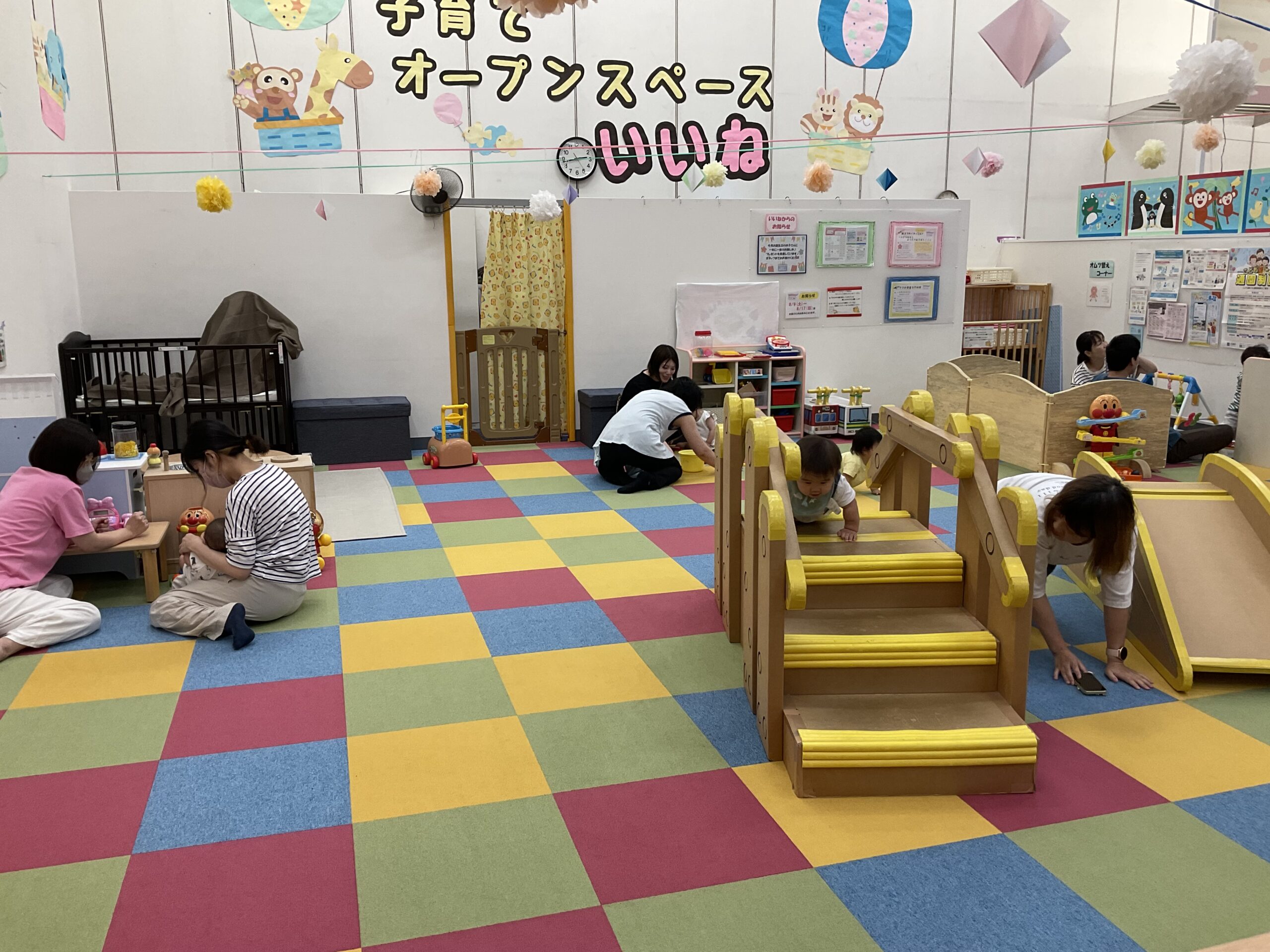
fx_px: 1064
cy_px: 476
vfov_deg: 48.2
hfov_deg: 61.7
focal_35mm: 29
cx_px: 635
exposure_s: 1/120
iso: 50
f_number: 1.8
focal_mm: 3
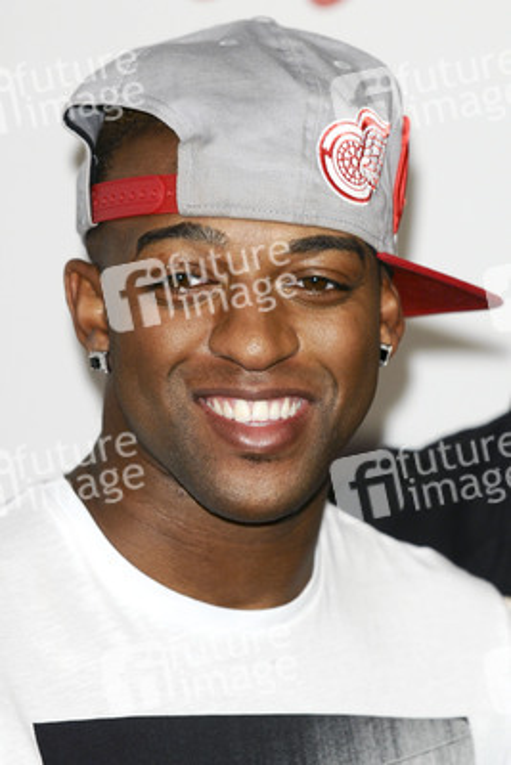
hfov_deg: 6.8
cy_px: 382
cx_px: 256
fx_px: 4307
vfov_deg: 10.2
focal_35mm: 202
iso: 320
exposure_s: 1/200
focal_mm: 135
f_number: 4
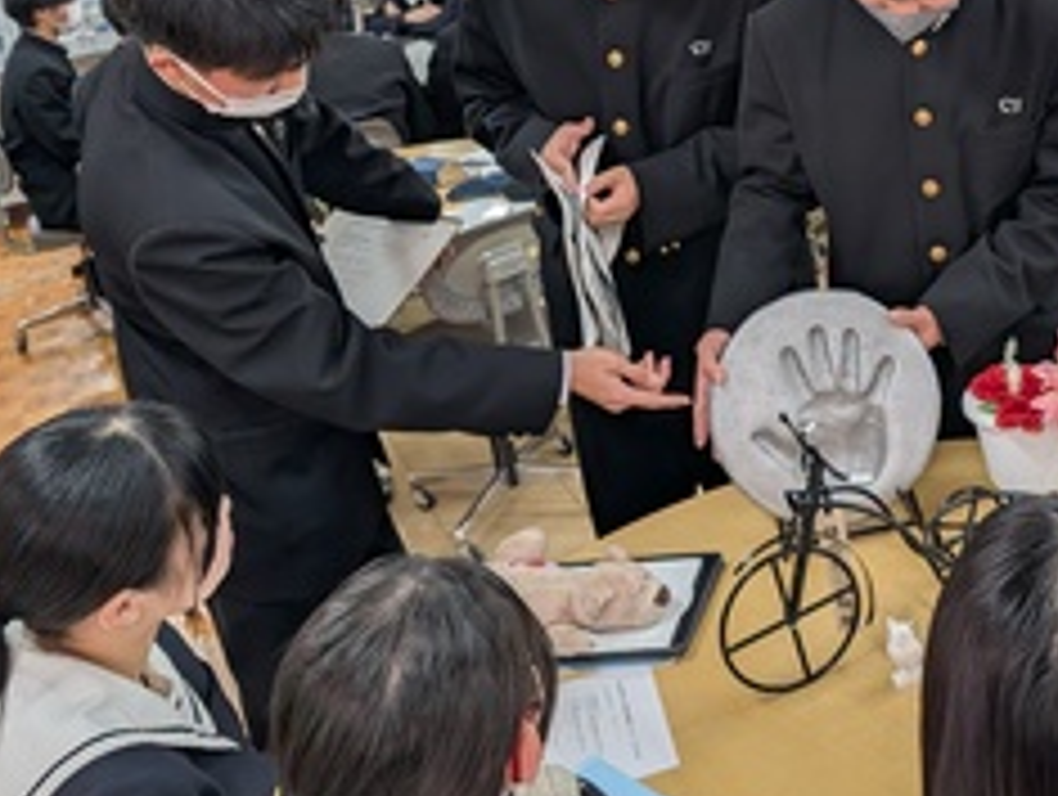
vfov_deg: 28.9
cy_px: 124
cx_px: 833
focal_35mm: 49
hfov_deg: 37.6
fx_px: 1500
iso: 142
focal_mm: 6.9
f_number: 1.68
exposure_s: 1/156
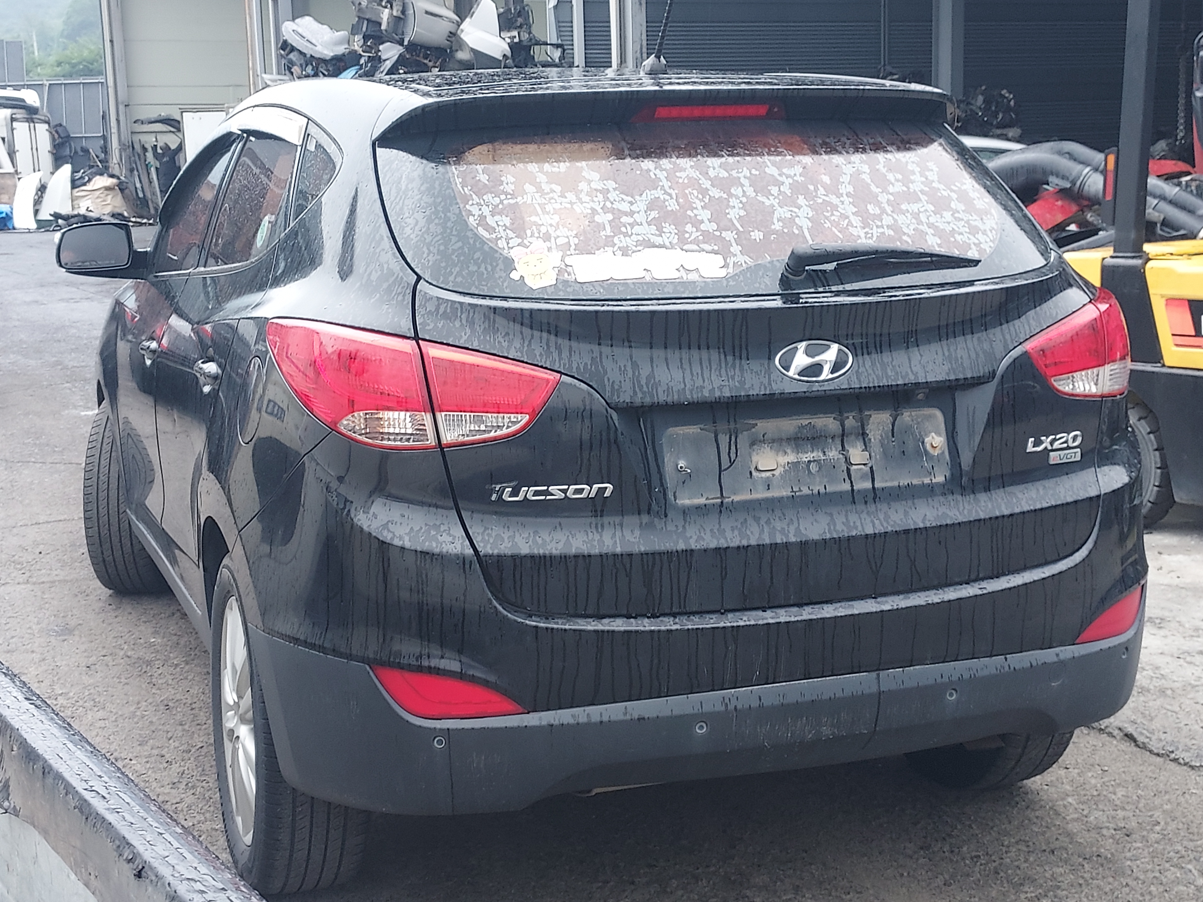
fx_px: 869
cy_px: 441
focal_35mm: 25
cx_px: 603
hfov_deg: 69.4
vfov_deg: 54.9
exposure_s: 1/50
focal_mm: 4.6
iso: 125
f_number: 1.8
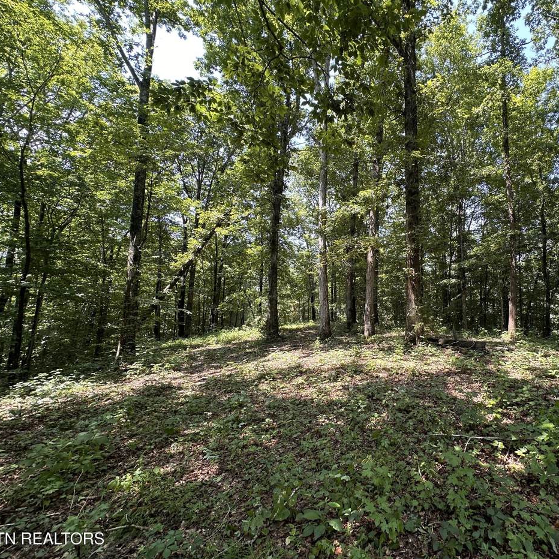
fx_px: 311
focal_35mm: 17
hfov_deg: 81.5
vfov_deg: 84.0
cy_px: 277
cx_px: 366
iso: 40
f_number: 2.2
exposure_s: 1/104
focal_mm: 2.22
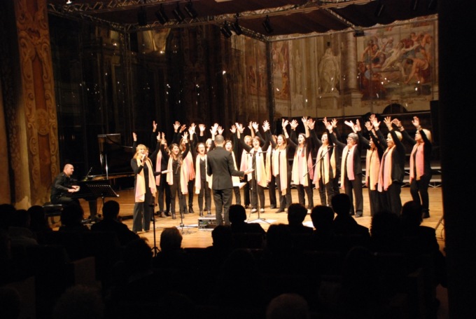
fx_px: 615
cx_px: 238
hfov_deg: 42.3
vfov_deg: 29.0
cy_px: 160
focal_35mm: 46
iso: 1600
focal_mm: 31
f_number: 4.2
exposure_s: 1/25
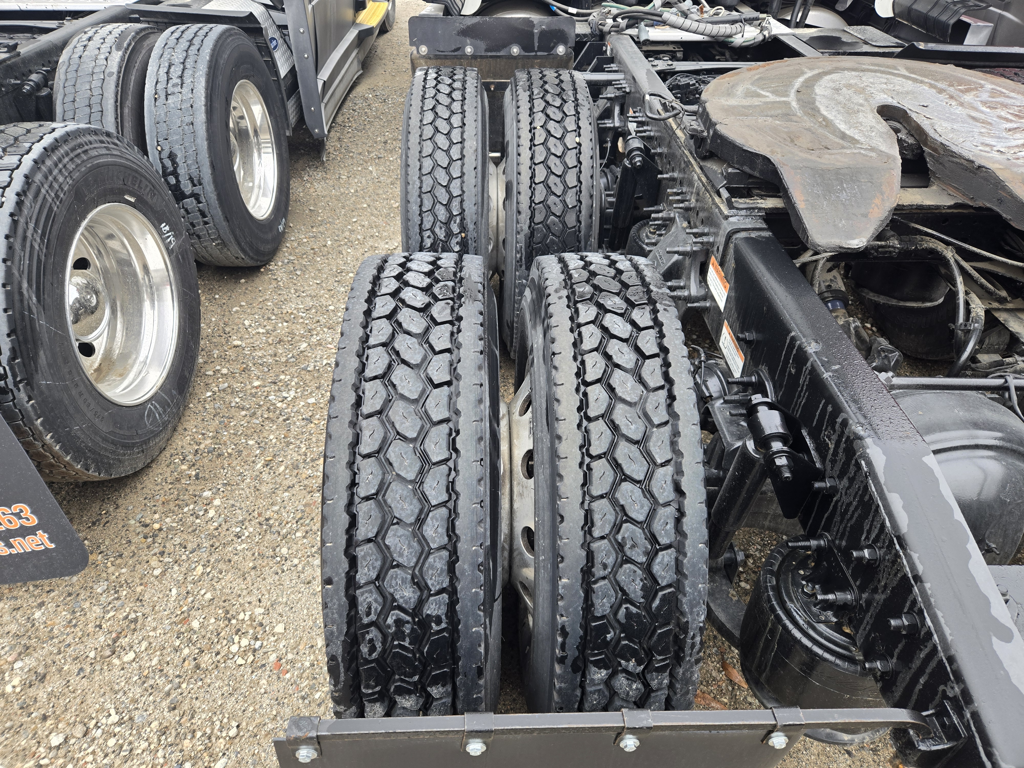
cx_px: 512
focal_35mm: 23
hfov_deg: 73.9
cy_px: 384
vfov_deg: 58.9
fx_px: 680
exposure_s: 1/180
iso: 64
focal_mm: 5.4
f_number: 1.8
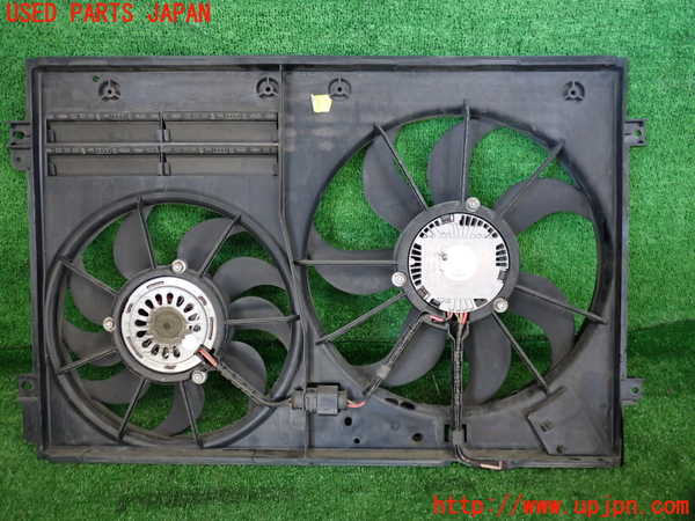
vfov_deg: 46.8
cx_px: 348
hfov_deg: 60.0
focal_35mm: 30
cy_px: 260
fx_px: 602
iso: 320
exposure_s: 1/30
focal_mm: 5.4
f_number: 2.3
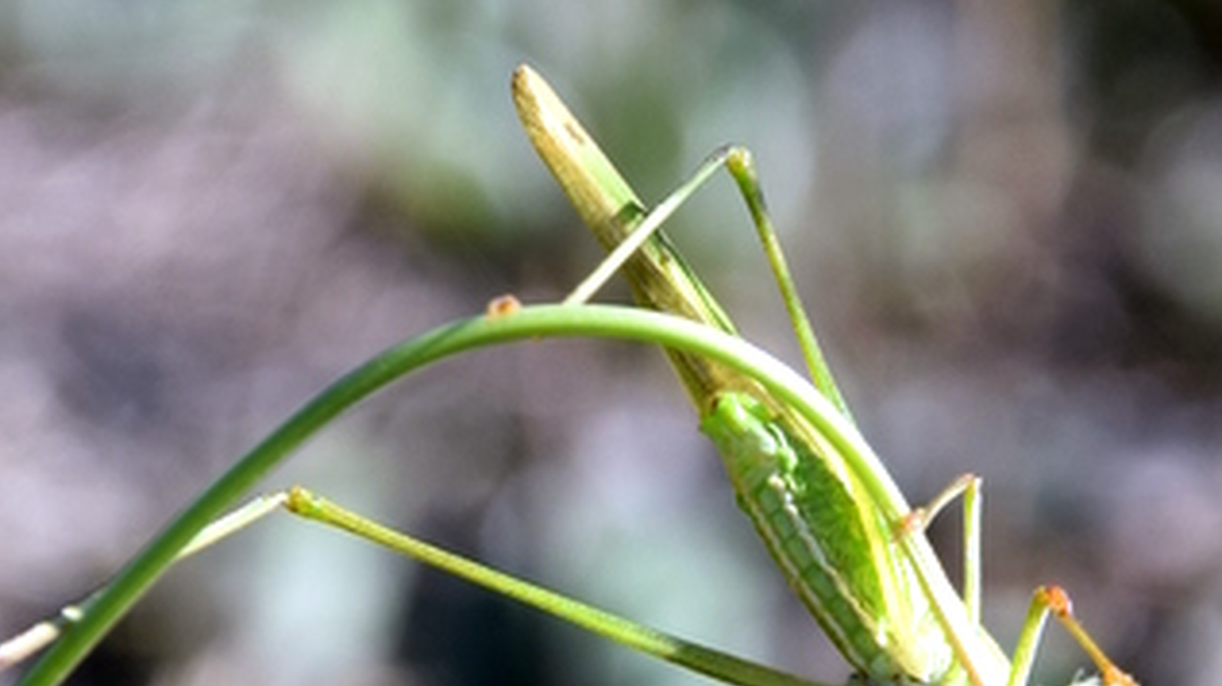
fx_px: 13517
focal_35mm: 417
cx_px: 925
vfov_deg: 2.9
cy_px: 958
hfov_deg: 5.2
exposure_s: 1/250
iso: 200
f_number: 8
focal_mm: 105
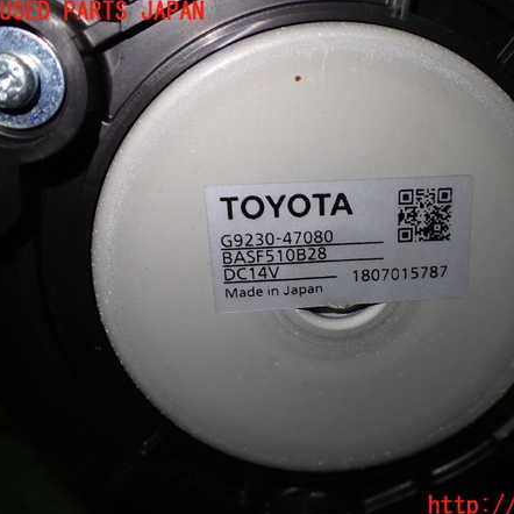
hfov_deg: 45.4
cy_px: 259
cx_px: 342
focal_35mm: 36
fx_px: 605
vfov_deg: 46.0
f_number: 2.3
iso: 125
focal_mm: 5.4
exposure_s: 1/125
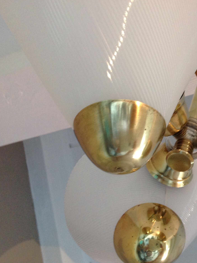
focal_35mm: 48
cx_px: 165
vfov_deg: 39.7
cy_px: 133
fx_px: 364
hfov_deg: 29.4
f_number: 2.4
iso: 160
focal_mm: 4.28
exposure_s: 1/17
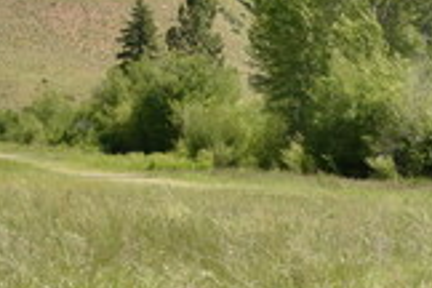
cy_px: 159
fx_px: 2844
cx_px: 613
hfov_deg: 8.5
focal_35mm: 237
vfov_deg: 5.8
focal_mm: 32
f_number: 4.5
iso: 640
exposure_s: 1/1600
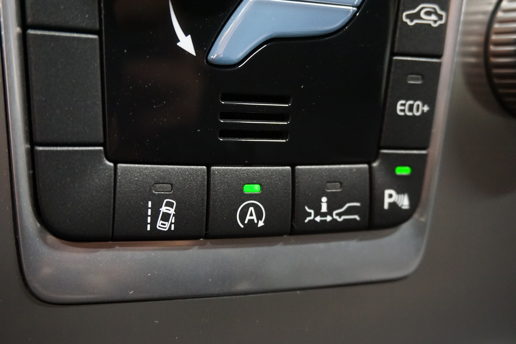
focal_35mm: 40
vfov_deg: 33.0
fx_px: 580
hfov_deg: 47.9
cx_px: 258
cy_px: 172
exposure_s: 1/50
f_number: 4.5
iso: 3200
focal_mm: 27
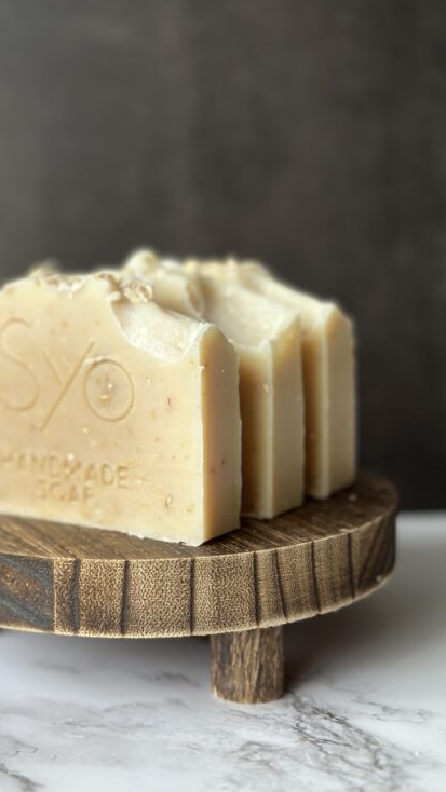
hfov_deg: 21.0
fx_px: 1198
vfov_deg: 36.6
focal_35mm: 57
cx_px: 140
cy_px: 387
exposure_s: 1/60
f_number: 1.78
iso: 160
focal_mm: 6.86
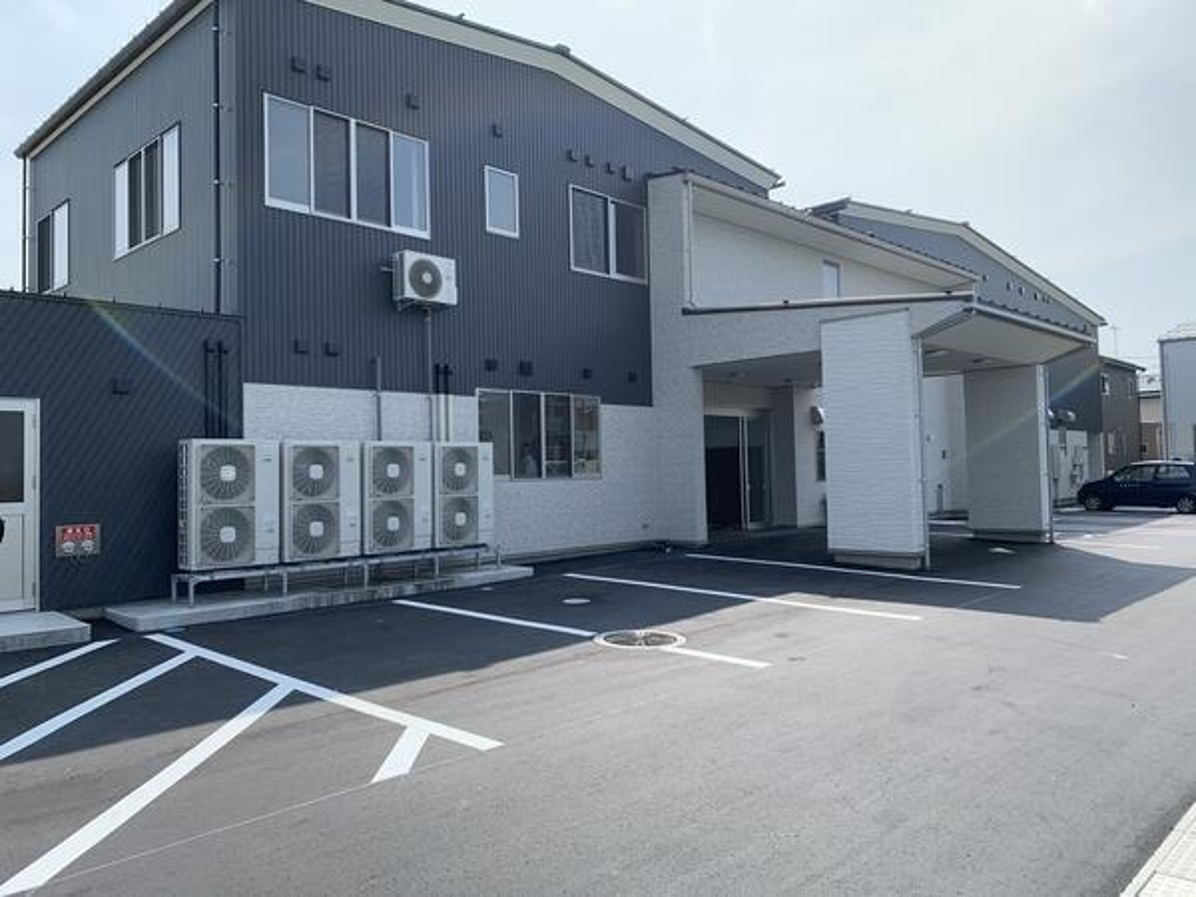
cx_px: 598
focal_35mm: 26
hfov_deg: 67.3
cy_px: 448
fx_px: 898
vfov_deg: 53.1
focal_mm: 4.25
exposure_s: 1/1779
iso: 25
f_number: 1.8
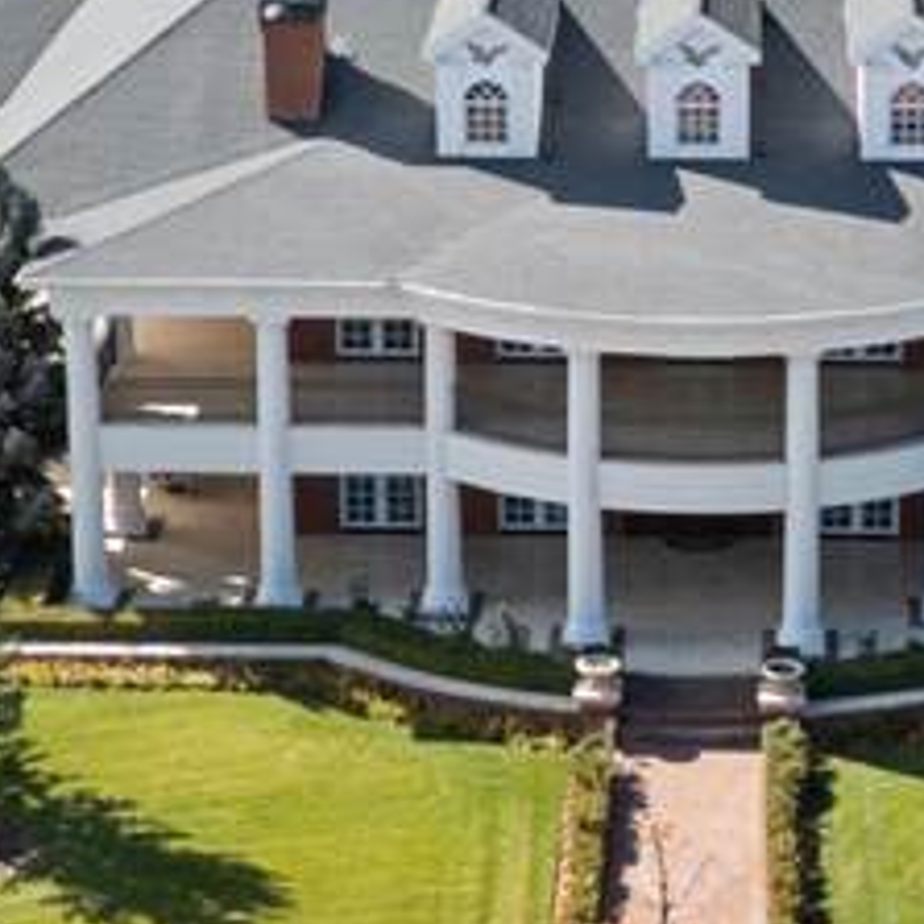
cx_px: 568
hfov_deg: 14.3
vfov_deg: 14.3
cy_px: 265
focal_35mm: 122
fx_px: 3684
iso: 200
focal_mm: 6.7
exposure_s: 1/1500
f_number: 1.7
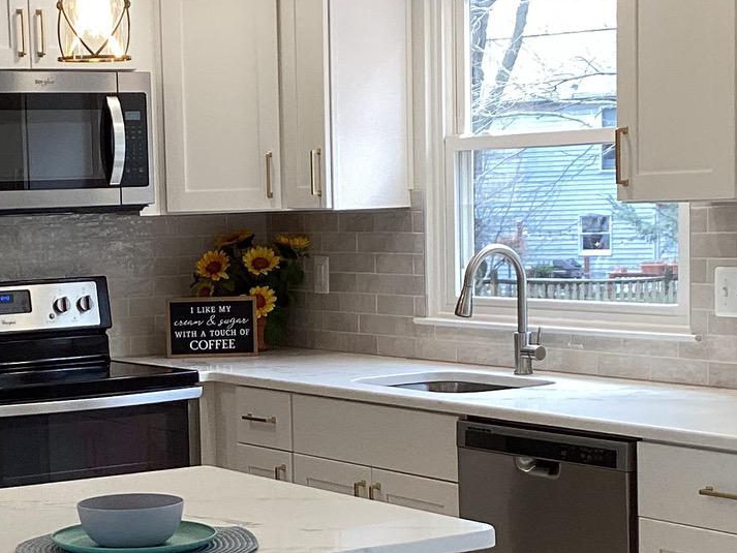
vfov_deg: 16.5
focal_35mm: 89
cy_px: 390
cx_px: 123
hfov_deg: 21.7
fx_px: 1895
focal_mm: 3.3
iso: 50
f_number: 2.4
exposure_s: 1/100
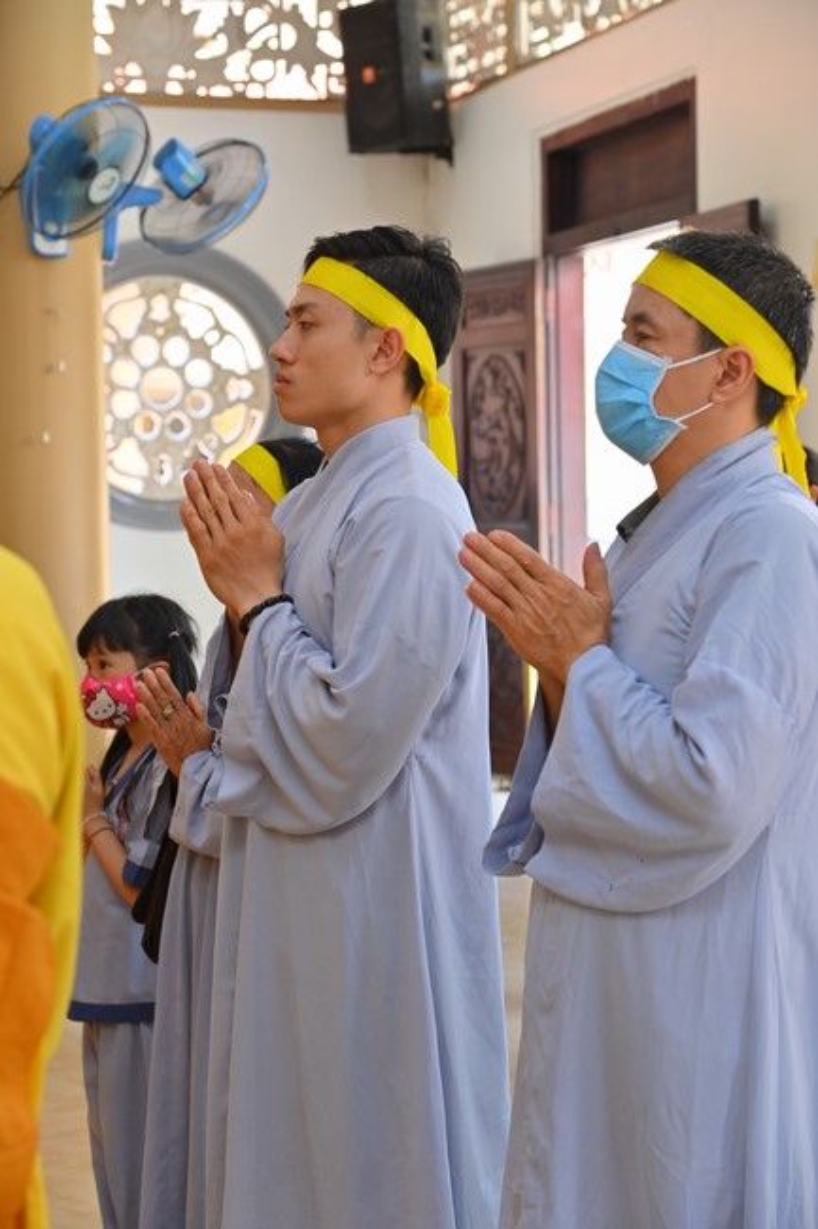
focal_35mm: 75
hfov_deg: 18.2
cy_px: 614
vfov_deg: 27.0
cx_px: 409
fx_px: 2557
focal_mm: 75
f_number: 5.6
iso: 1000
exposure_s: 1/125
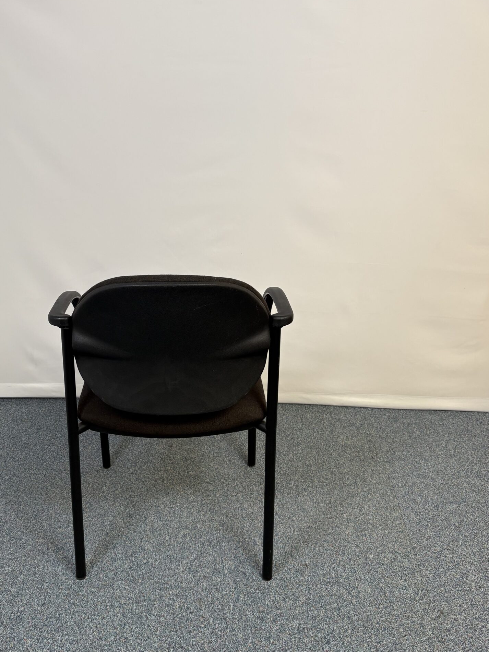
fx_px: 659
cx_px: 187
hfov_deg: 40.4
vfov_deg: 52.5
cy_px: 292
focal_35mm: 35
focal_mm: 5.96
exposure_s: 1/122
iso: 100
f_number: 1.6
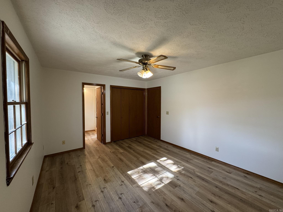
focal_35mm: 14
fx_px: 114
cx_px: 142
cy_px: 106
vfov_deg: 85.7
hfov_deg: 102.1
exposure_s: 1/60
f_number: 2.2
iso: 160
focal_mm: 2.22
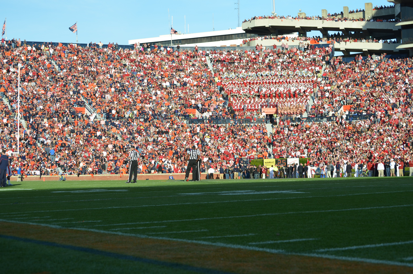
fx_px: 944
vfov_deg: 16.5
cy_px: 137
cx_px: 206
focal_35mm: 82
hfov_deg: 24.7
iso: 140
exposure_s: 1/250
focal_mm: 55
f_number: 8
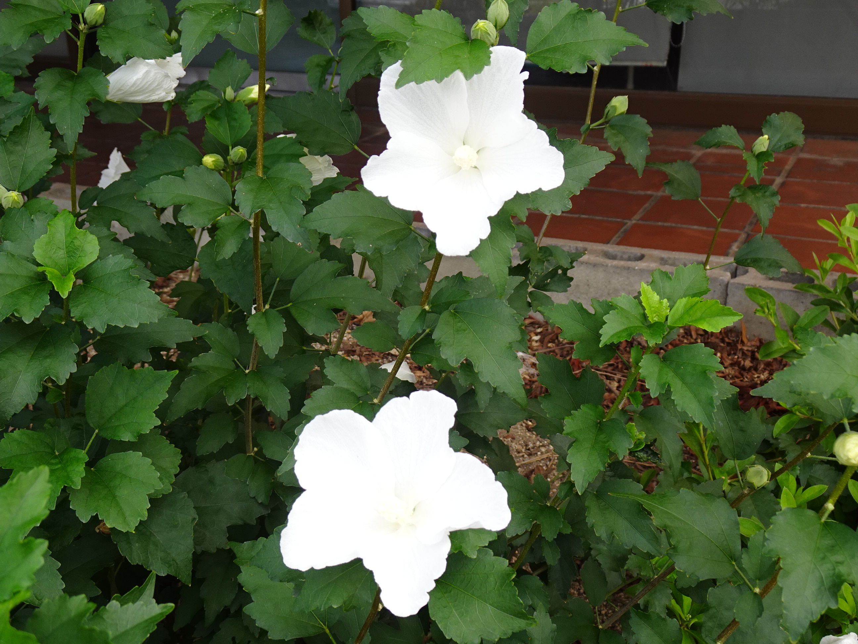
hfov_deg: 46.8
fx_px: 991
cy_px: 322
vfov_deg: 36.0
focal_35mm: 40
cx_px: 429
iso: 80
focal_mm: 6.64
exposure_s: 1/60
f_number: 4
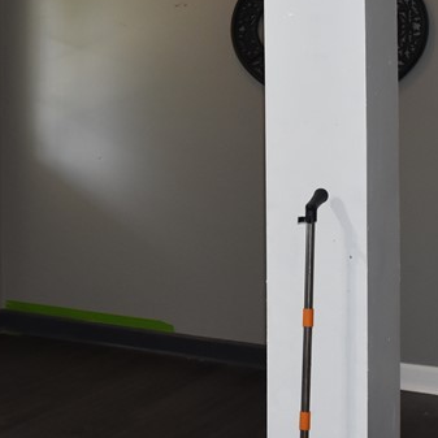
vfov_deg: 22.7
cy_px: 38
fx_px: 1059
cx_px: 112
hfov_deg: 23.1
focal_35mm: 74
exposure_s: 1/100
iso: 800
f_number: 5
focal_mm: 18
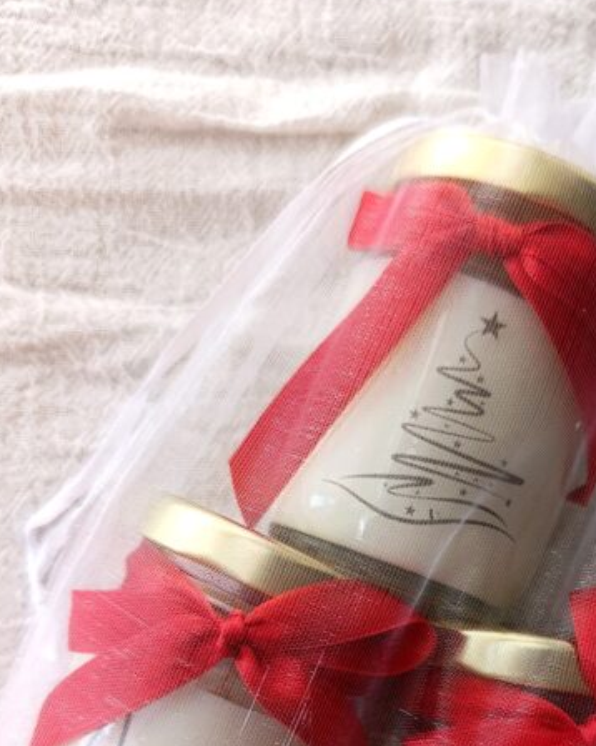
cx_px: 408
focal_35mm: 40
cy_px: 589
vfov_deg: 43.8
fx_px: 883
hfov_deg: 36.8
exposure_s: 1/100
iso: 160
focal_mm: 6.14
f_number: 1.6
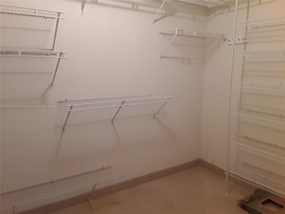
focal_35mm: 27
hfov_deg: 65.3
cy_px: 107
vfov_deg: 51.4
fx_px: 222
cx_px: 142
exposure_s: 1/17
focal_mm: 2.91
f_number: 1.9
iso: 160
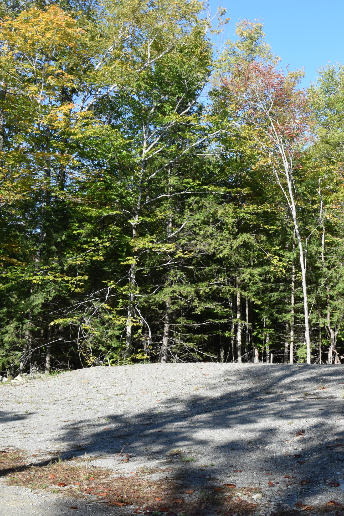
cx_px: 350
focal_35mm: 55
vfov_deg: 36.2
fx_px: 788
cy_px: 262
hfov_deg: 23.5
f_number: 8
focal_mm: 24
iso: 200
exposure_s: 1/250
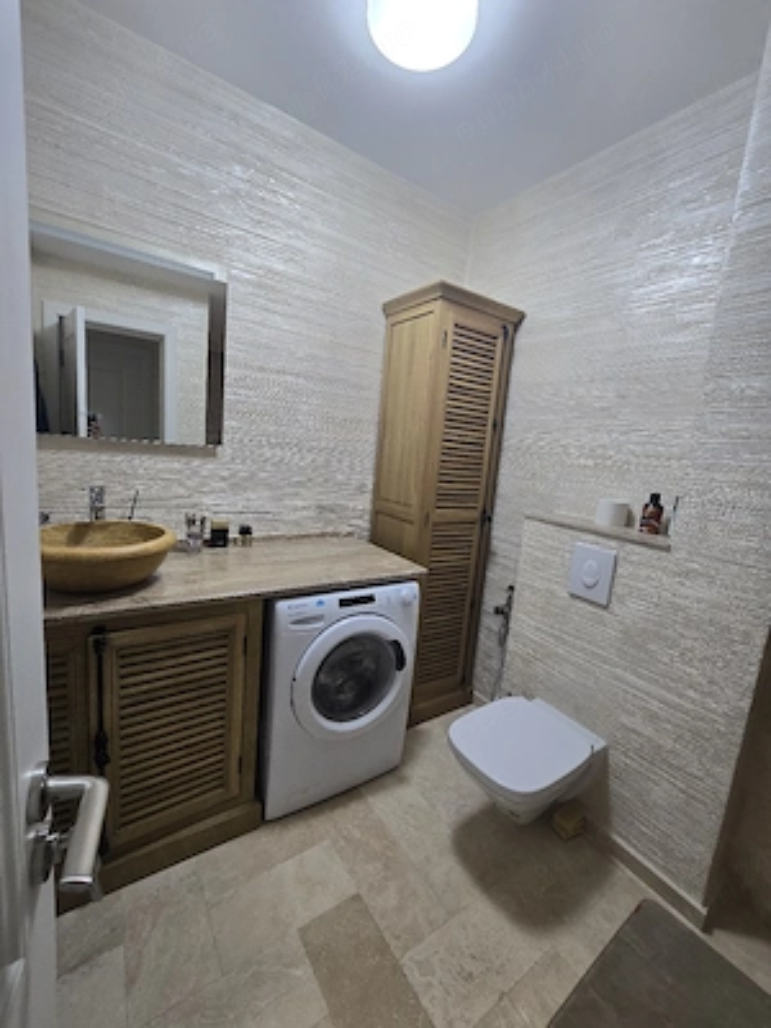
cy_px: 514
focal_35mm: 13
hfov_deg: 89.9
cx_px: 386
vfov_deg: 106.2
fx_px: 386
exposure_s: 1/50.3
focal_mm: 2.2
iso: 160
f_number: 2.2
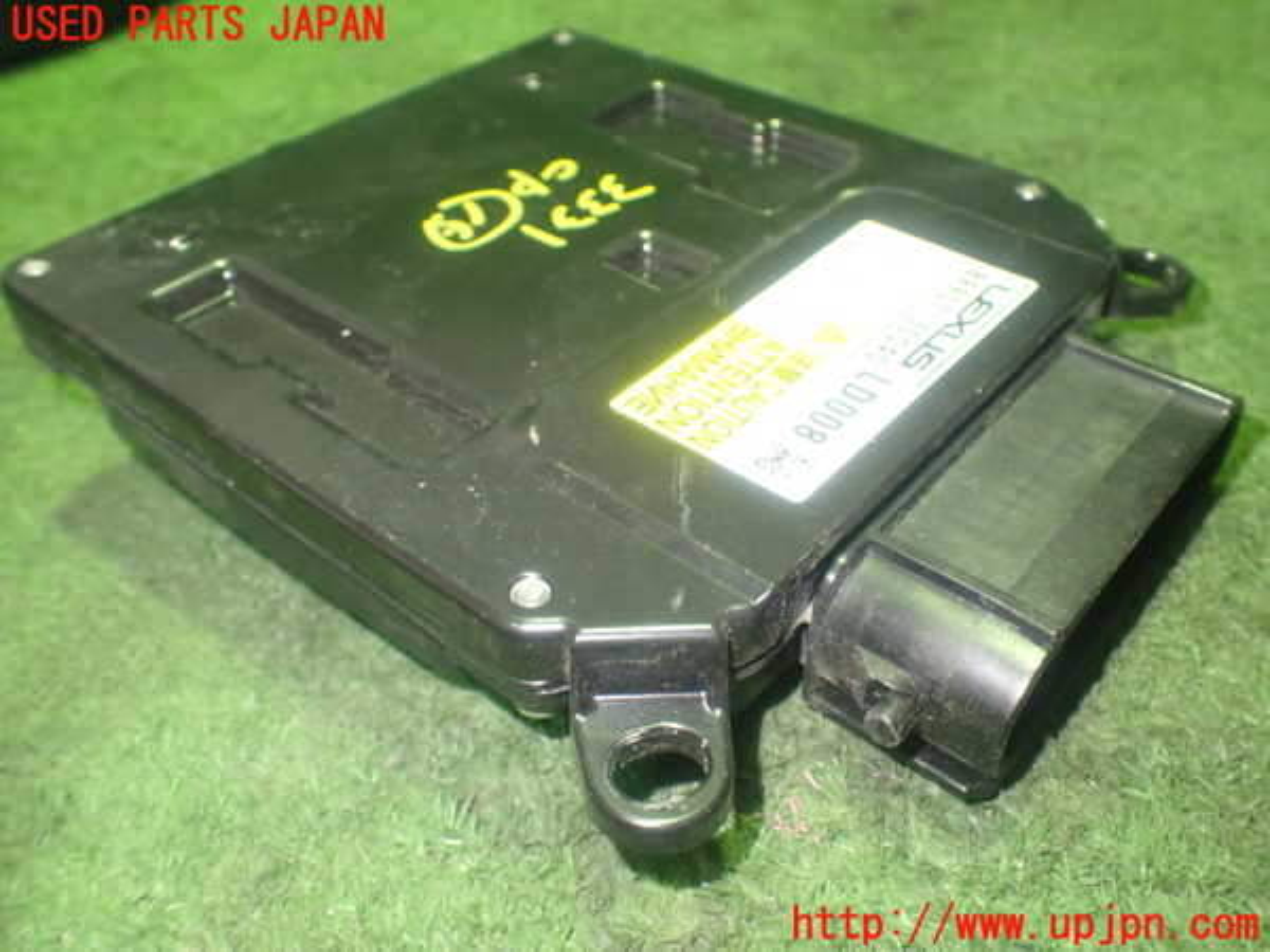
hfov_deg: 56.8
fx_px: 1174
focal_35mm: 32
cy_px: 476
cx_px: 635
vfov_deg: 44.2
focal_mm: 5.79
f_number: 2.4
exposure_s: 1/30
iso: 640
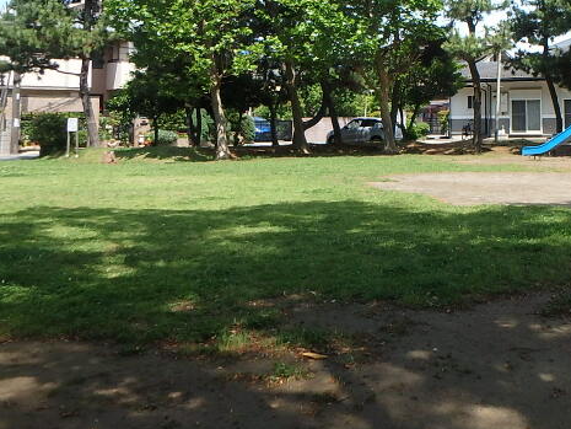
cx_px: 467
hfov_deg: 41.7
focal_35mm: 43
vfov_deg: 32.8
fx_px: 709
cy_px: 93
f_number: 3.5
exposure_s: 1/640
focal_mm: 3.7
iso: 125
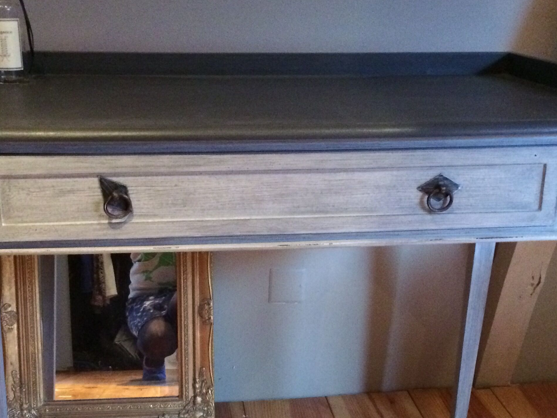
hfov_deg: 38.2
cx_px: 258
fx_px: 805
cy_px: 298
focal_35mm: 50
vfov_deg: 28.8
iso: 500
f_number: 2.2
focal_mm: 4.15
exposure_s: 1/17
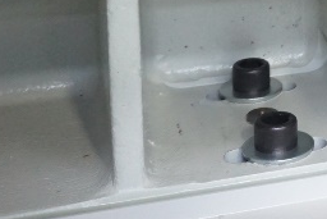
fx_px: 982
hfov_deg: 16.6
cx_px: 538
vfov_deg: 11.9
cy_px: -153
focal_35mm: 108
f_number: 3.5
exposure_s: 1/60
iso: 2000
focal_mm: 18
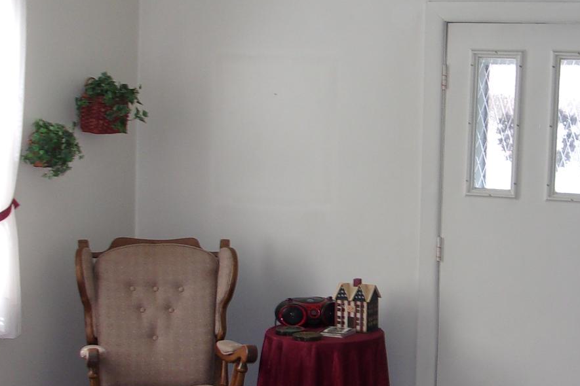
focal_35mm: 65
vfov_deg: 20.9
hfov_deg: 30.5
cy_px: 182
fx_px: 1047
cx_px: 431
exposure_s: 1/42
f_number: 3
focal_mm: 4.9
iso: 80
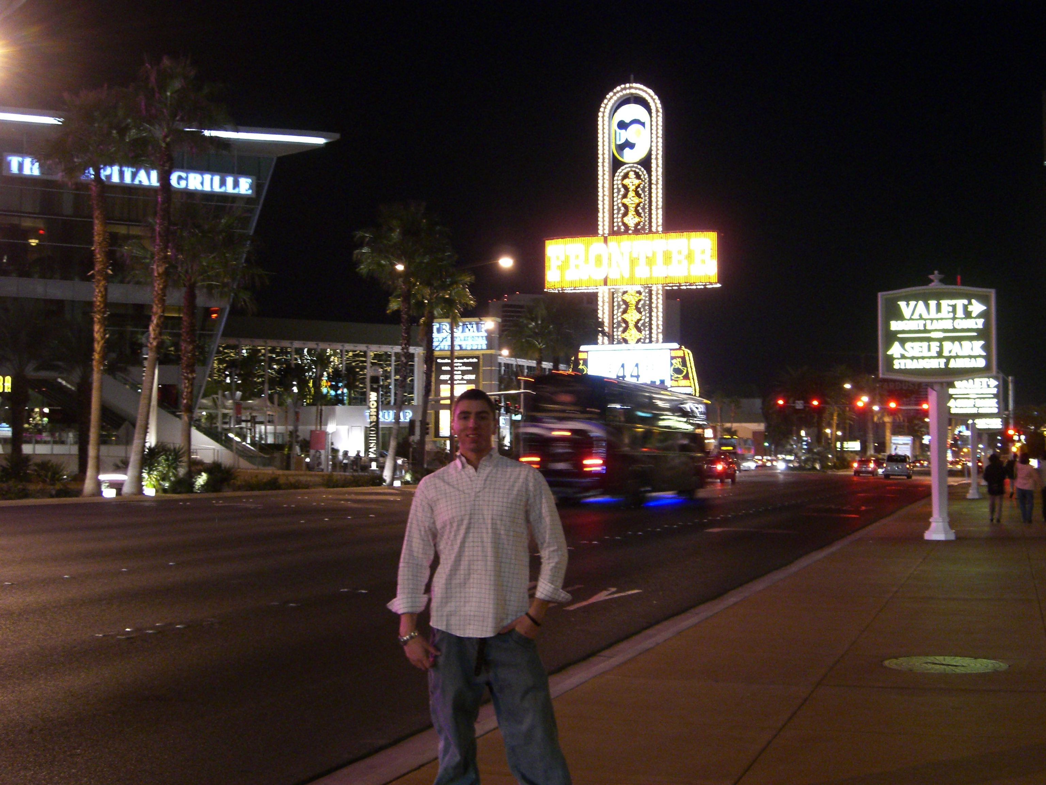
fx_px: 1390
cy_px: 392
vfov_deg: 31.5
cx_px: 523
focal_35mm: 46
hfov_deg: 41.2
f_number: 3.1
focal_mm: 9.5
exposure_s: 1/8
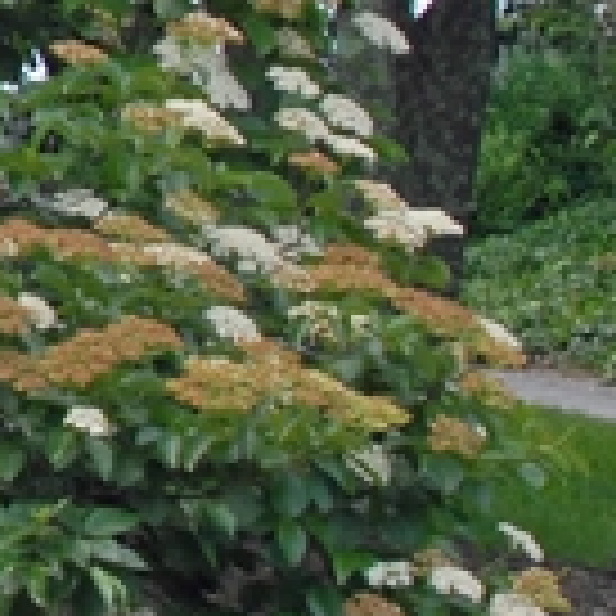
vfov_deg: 5.7
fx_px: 6141
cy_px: -232
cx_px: -1147
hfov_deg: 5.4
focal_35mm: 305
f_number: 7.1
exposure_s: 1/200
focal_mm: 32
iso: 400
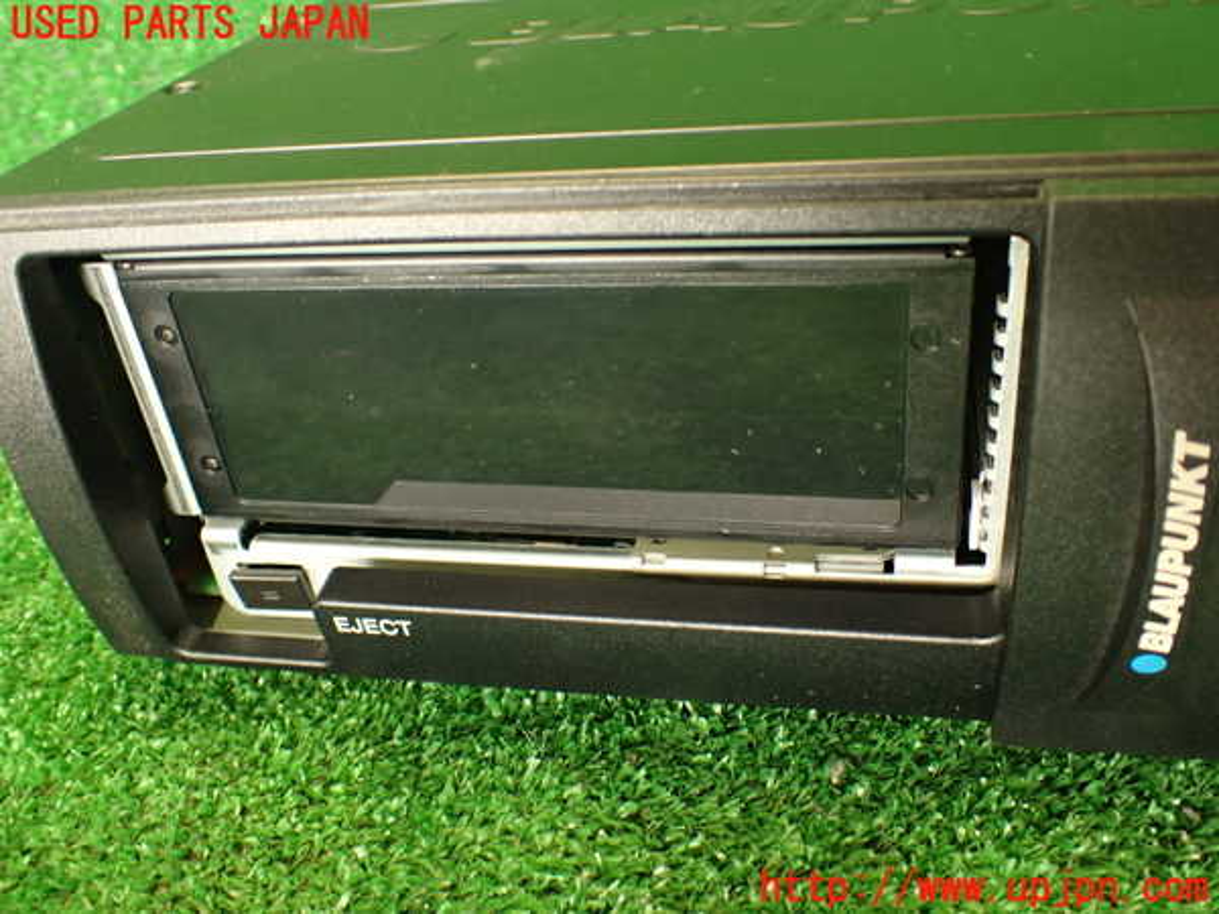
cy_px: 457
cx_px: 610
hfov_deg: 56.8
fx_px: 1127
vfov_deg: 44.2
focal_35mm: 32
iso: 400
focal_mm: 5.79
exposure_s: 1/30
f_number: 2.4
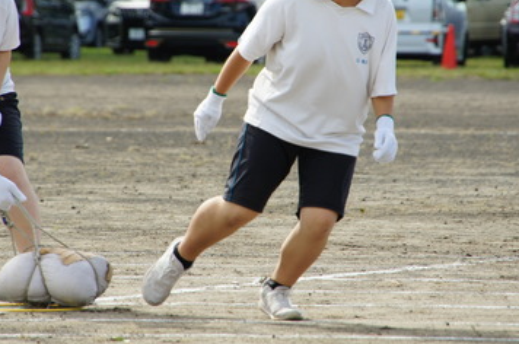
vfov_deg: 3.4
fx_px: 5828
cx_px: 227
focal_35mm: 405
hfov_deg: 5.1
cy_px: 113
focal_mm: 200
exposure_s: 1/320
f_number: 7.1
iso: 200
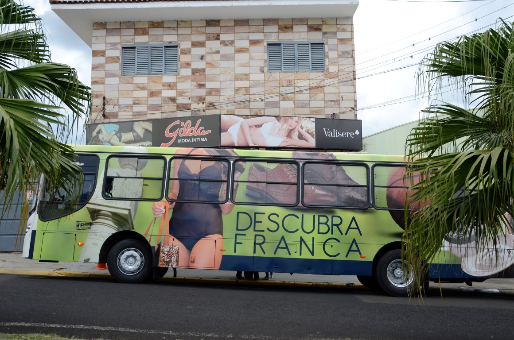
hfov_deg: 59.6
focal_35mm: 32
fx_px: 449
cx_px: 257
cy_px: 170
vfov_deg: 41.5
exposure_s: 1/160
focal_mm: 21
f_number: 6.3
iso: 100
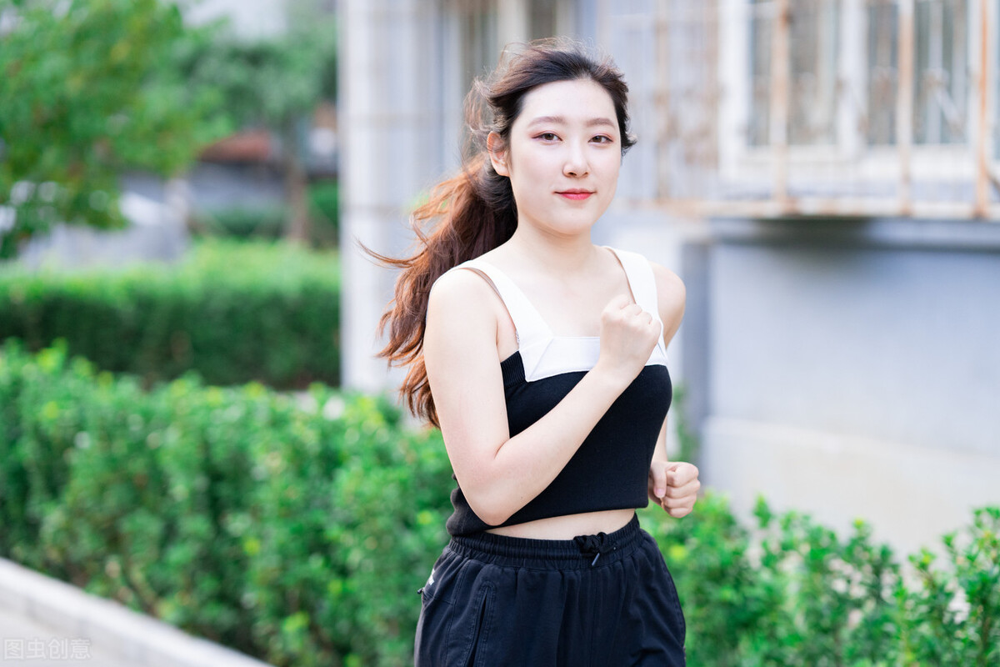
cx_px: 500
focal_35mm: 85
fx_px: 2361
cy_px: 334
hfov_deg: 23.9
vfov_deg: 16.1
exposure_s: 1/800
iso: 1600
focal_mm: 85
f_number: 2
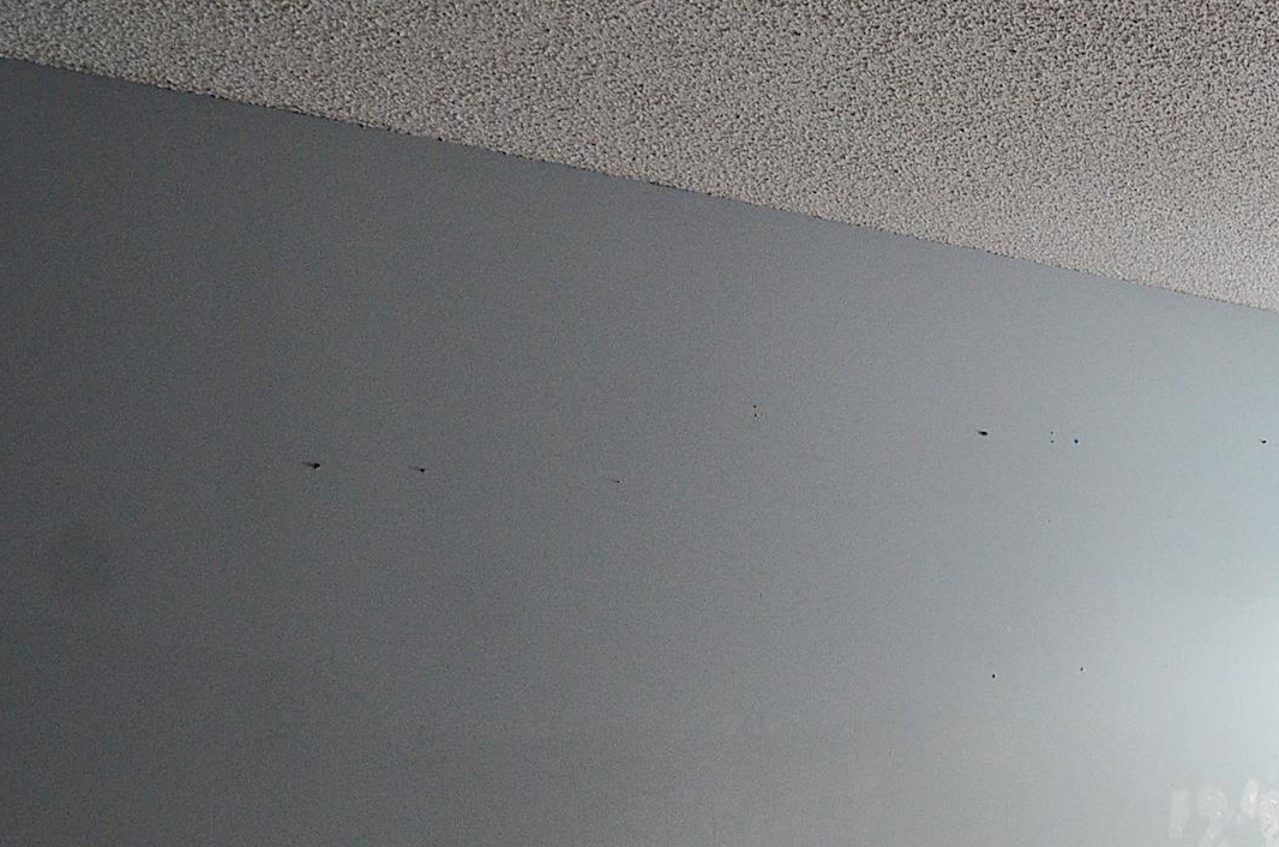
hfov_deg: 42.8
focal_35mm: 38
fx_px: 1353
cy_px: 740
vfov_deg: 33.2
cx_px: 1309
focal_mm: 11
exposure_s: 1/80
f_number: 4.5
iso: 1000
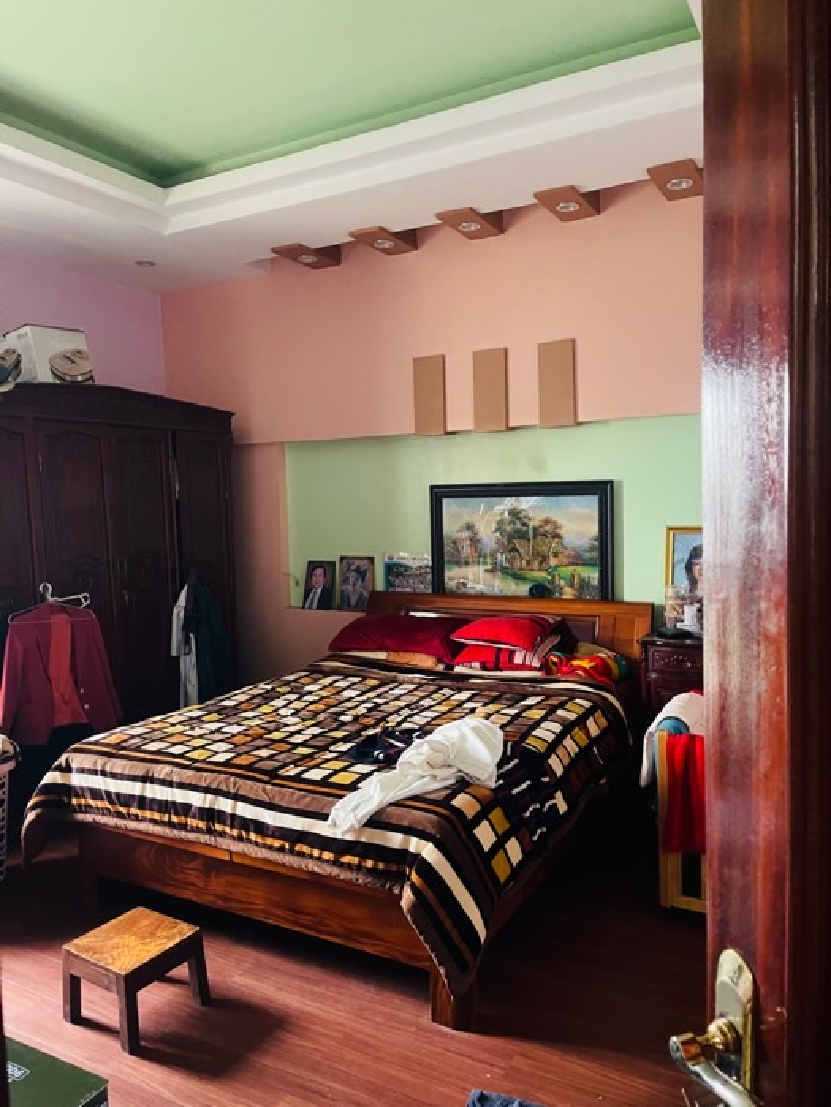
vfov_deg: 67.3
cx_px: 416
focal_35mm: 26
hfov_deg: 53.1
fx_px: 832
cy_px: 554
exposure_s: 1/25
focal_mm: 5.1
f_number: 1.6
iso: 640
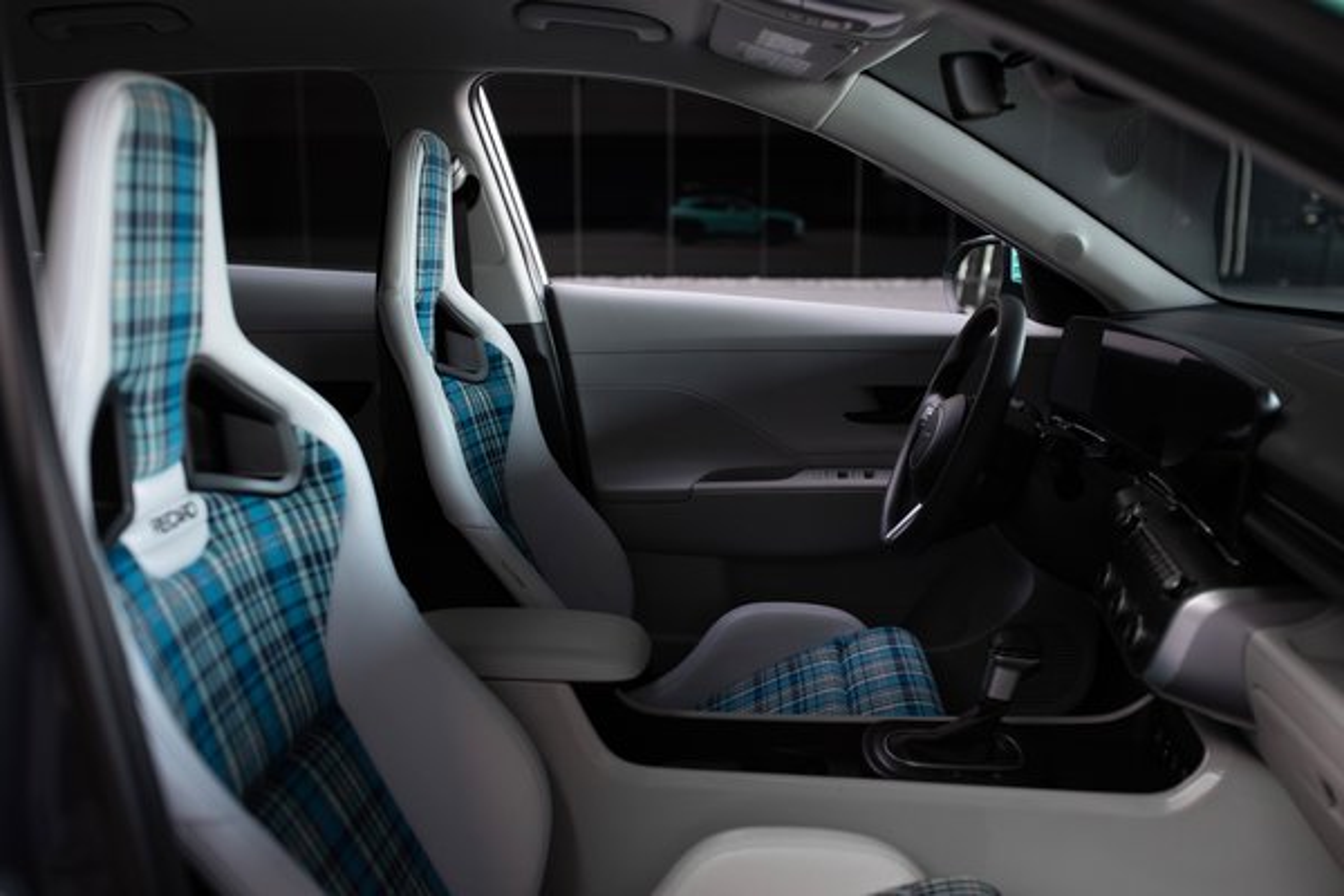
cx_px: 672
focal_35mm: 35
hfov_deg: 54.4
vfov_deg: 37.9
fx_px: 1307
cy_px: 448
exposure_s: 1/500
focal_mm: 35
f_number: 2.8
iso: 1250
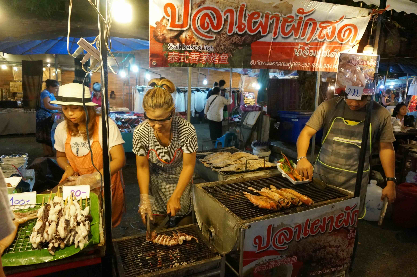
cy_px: 138
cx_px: 208
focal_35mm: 24
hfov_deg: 73.8
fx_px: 278
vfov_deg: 53.0
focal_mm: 16
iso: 3200
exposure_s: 1/160
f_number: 4
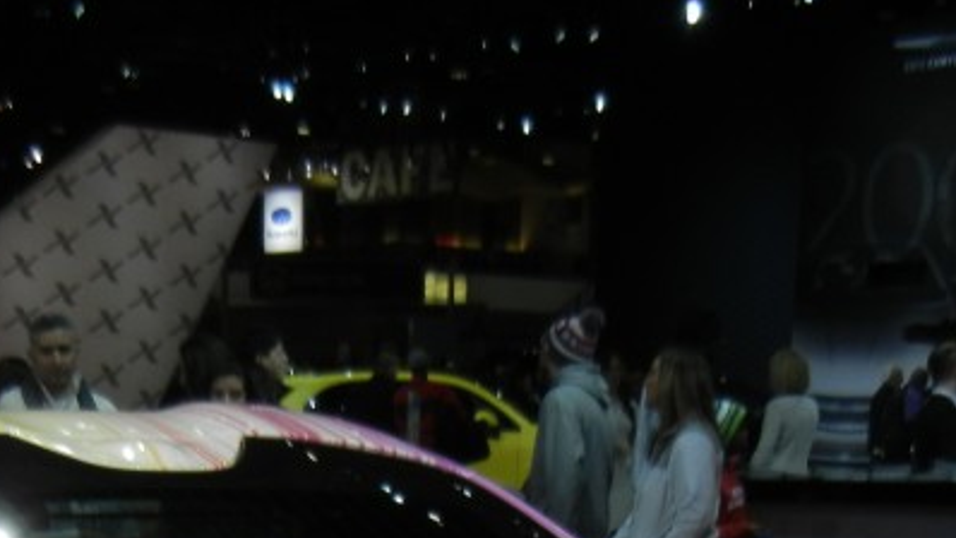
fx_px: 2130
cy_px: 913
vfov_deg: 13.2
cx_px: 351
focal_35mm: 84
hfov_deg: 25.2
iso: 160
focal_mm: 5.4
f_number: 3.5
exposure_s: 1/209
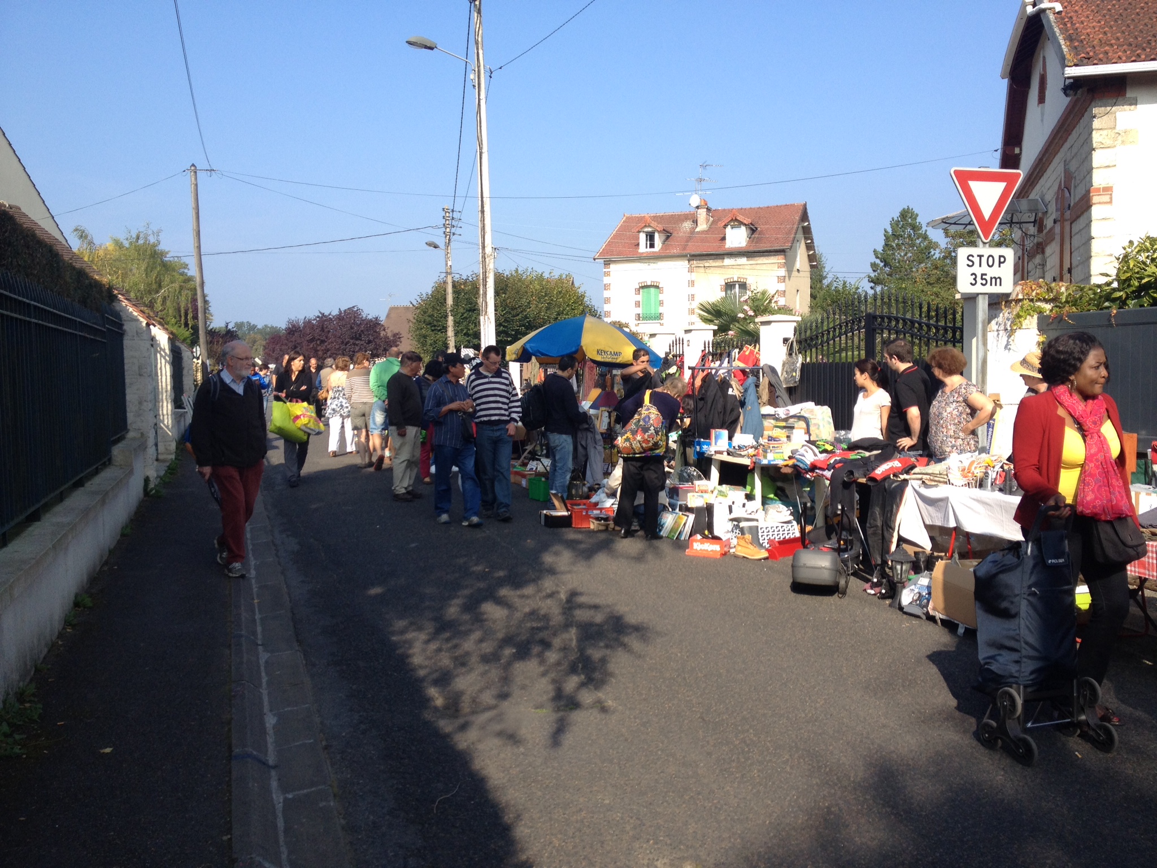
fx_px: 1170
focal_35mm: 35
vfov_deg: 40.7
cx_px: 578
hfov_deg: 52.6
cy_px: 434
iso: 50
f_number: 2.4
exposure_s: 1/849
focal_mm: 4.28
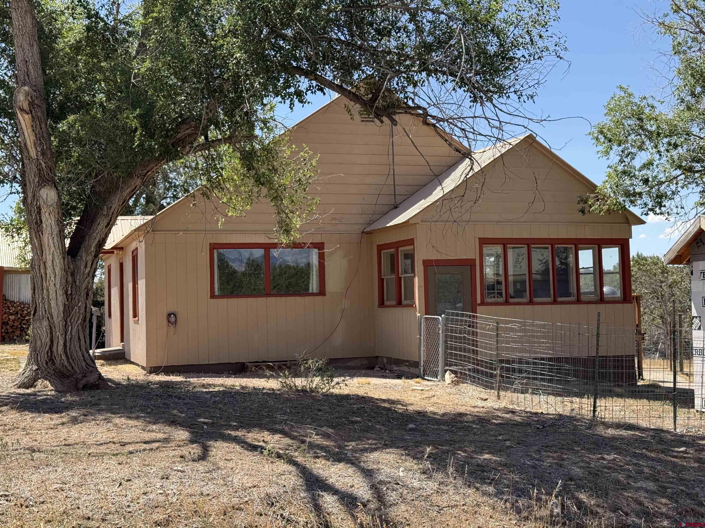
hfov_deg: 39.7
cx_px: 352
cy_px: 264
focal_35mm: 48
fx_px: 978
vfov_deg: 30.3
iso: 64
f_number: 1.78
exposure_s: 1/2273
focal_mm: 6.76
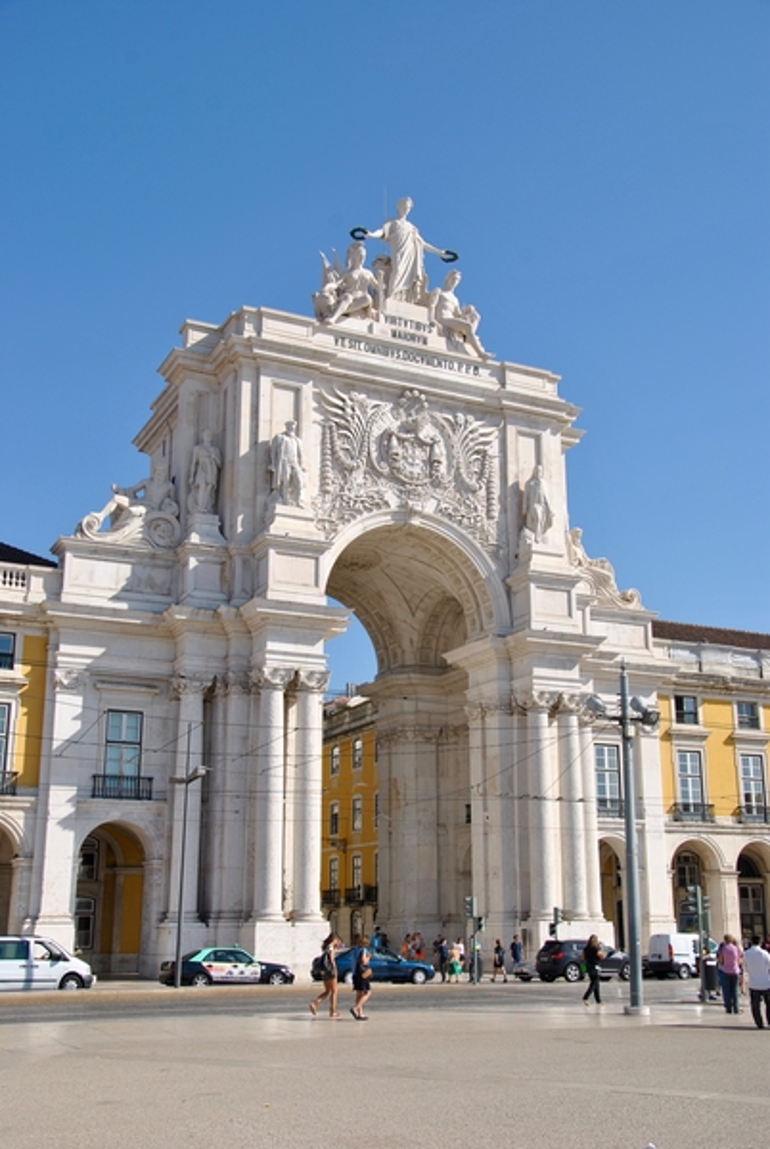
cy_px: 574
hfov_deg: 34.3
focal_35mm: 39
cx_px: 385
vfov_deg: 49.5
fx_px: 1247
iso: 100
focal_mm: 26
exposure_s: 1/320
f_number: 9
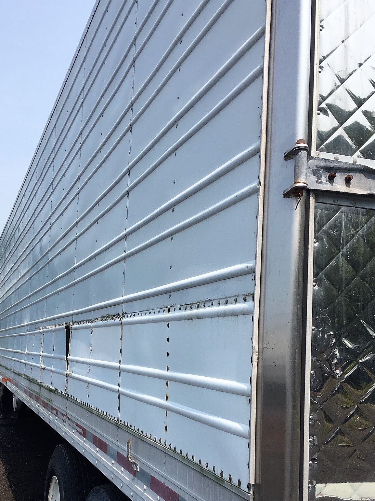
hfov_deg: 37.5
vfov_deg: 48.5
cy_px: 317
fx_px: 549
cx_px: 144
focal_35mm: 38
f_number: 2.2
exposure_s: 1/1748
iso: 25
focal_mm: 4.15
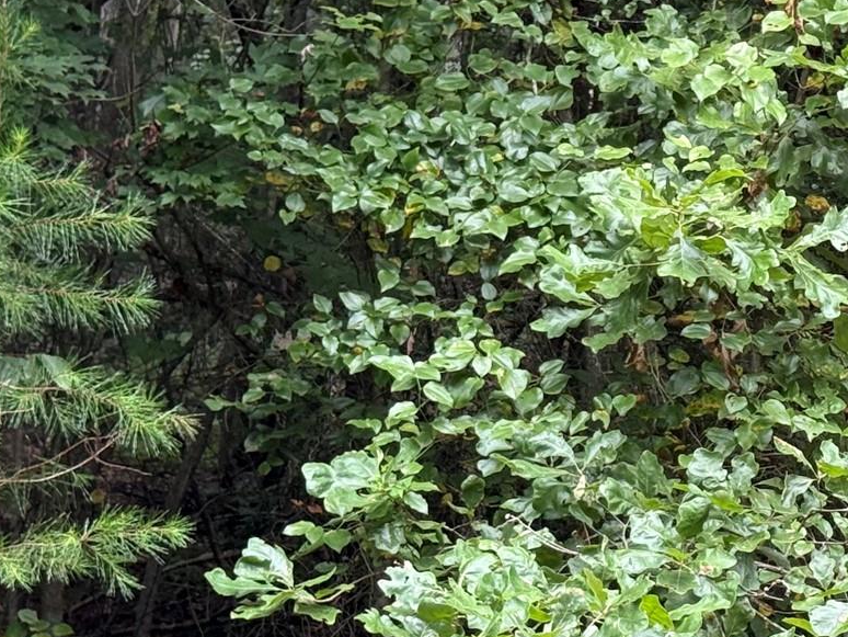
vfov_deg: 11.7
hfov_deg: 15.1
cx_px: 953
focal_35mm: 127
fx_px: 3112
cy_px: 355
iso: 125
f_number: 1.78
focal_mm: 6.76
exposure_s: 1/237
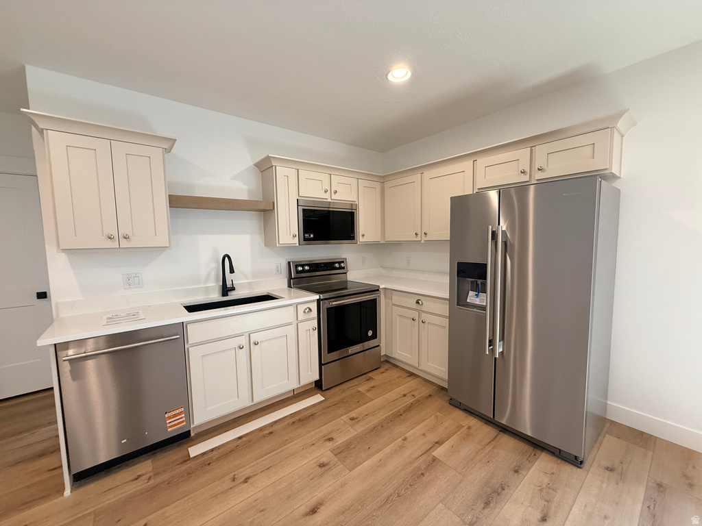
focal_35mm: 14
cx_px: 351
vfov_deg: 85.7
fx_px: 284
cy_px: 263
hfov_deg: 102.1
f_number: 2.2
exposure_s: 1/120
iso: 320
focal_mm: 2.22
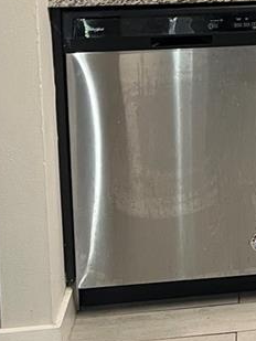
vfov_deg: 18.5
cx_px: 451
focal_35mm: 101
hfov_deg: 13.3
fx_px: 995
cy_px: -61
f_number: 1.5
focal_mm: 5.7
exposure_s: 1/60
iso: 125
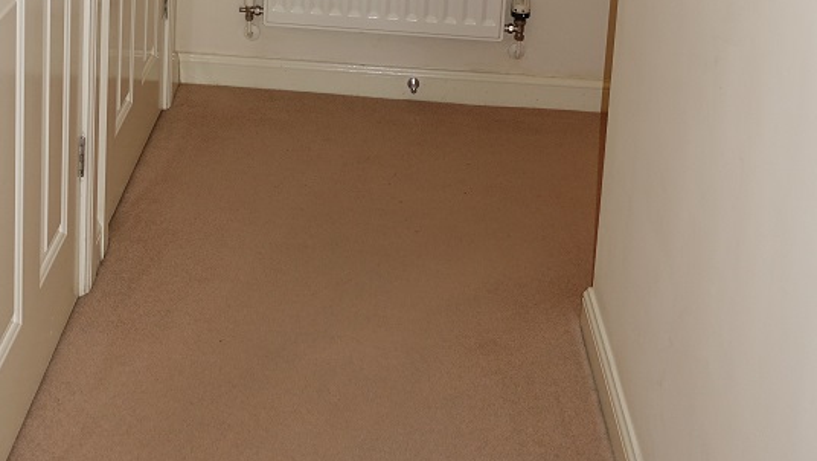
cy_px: -206
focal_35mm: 60
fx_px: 1300
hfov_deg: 34.7
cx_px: 300
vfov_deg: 18.1
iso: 200
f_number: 2.5
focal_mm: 11.12
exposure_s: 1/40
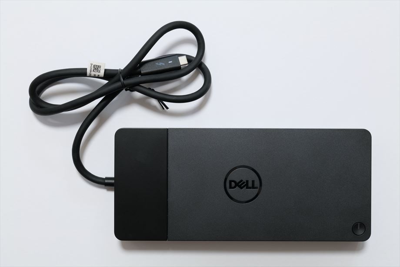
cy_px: 134
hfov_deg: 32.4
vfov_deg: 21.9
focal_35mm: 62
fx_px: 689
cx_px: 200
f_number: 18
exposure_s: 1/2
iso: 1600
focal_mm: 62
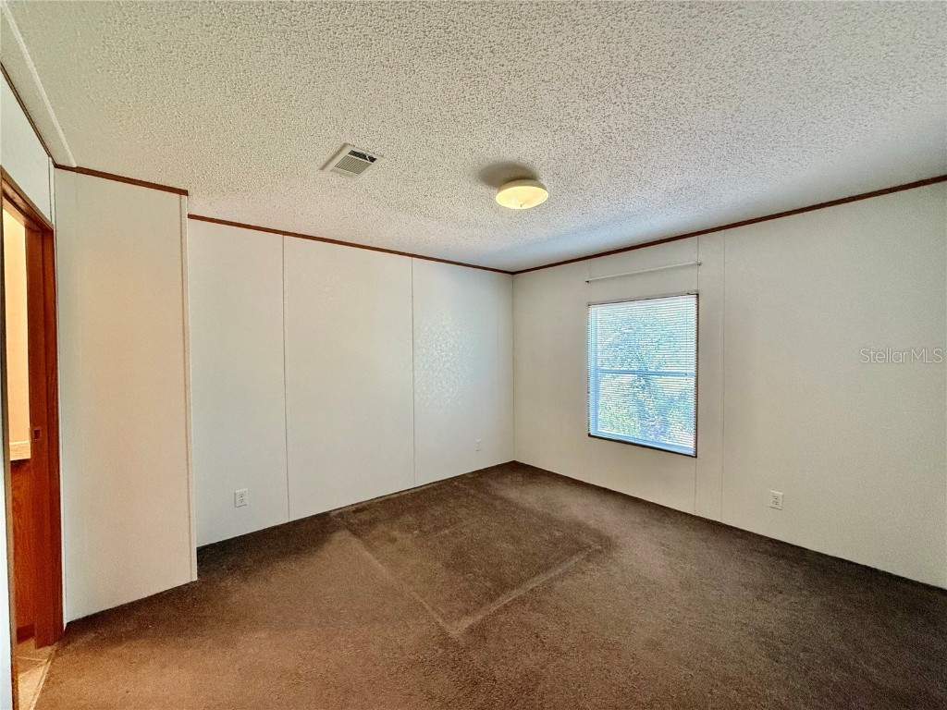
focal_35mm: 14
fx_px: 383
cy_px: 355
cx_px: 474
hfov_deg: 102.1
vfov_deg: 85.7
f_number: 2.2
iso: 400
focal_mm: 2.22
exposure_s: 1/120
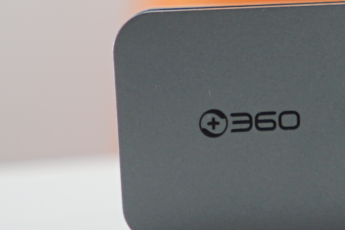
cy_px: 117
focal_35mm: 194
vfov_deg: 7.1
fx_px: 1859
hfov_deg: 10.3
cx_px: 483
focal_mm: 28
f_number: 2
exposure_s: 1/60
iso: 200
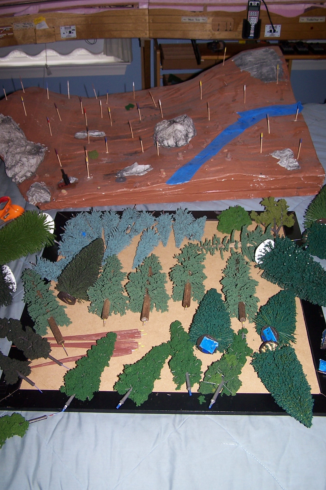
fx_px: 543
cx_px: 151
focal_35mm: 40
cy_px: 245
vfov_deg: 48.5
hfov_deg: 33.4
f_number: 2.8
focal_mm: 6.3
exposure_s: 1/60
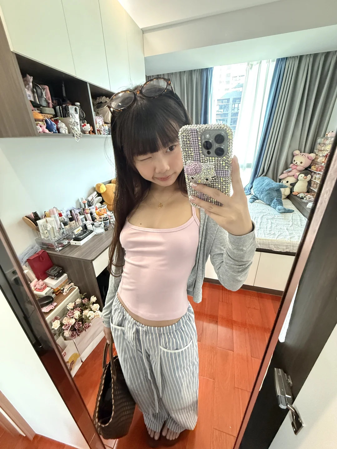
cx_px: 168
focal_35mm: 14
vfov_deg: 102.1
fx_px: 182
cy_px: 224
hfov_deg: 85.7
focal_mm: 2.22
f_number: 2.2
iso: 800
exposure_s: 1/60
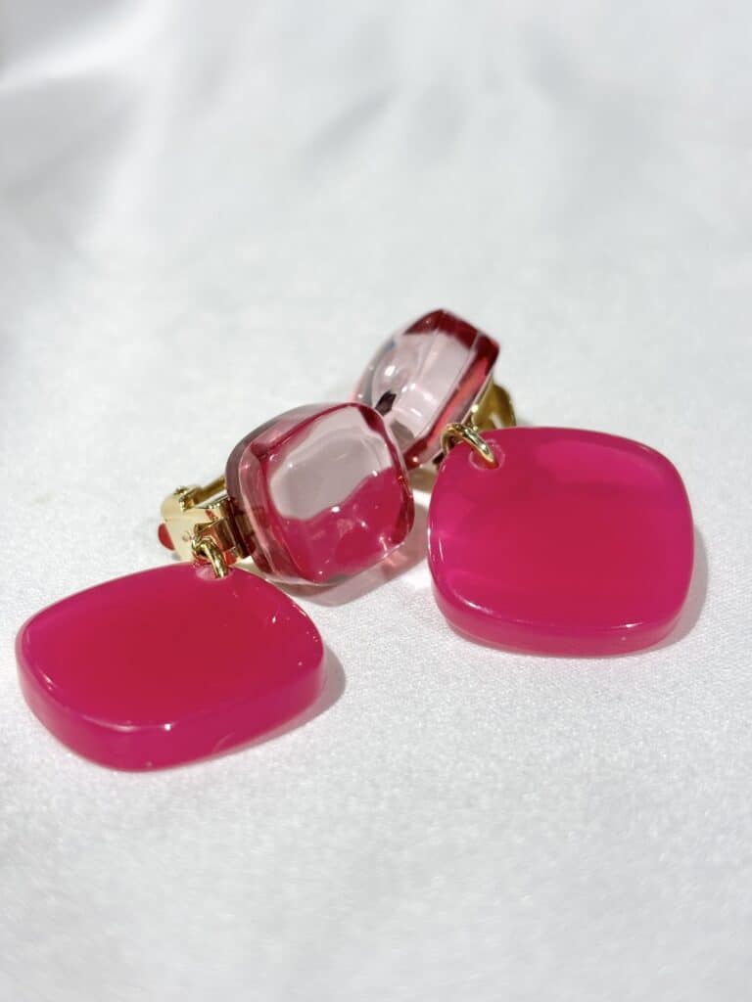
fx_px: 1506
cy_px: 501
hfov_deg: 28.0
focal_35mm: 52
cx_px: 376
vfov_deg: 36.8
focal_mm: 5.96
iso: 32
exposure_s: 1/236
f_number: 1.6
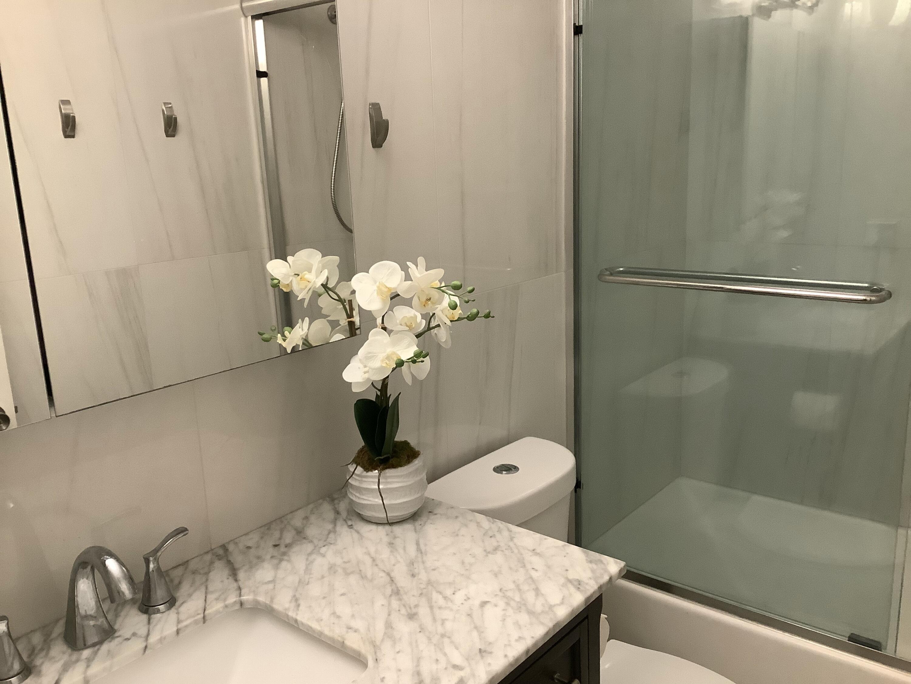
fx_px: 816
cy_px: 342
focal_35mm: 31
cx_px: 456
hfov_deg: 58.4
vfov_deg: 45.4
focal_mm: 3.3
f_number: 2.4
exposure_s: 1/60
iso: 200
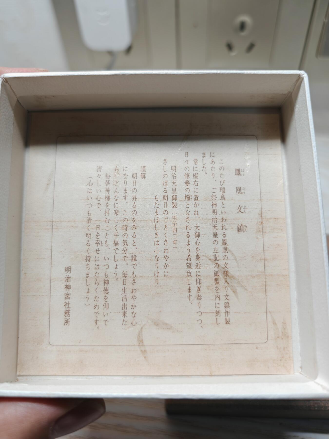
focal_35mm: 27
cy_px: 220
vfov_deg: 65.3
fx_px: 342
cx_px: 164
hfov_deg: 51.4
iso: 80
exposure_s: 1/100
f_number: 1.6
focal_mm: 7.62
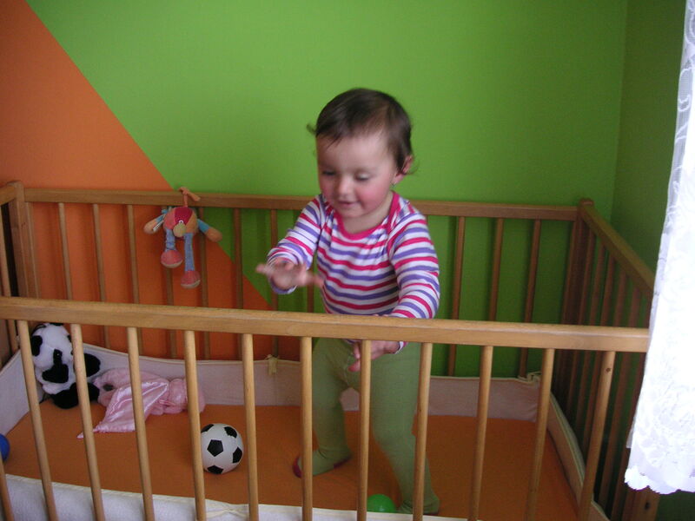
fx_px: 743
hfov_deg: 50.1
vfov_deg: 38.7
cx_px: 348
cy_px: 260
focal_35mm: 37
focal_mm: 6.1
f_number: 2.8
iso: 80
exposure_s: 1/45
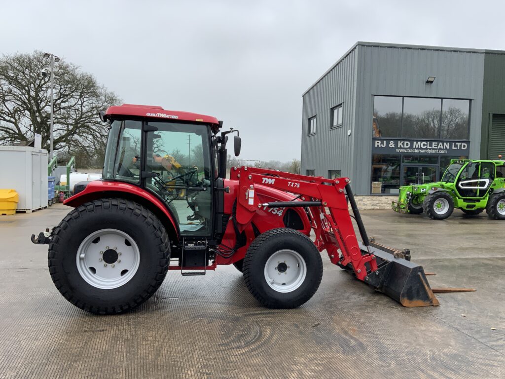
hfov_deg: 61.7
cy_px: 190
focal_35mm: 29
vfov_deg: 48.2
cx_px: 252
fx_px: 423
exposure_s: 1/739
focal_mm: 3
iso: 16
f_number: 1.8
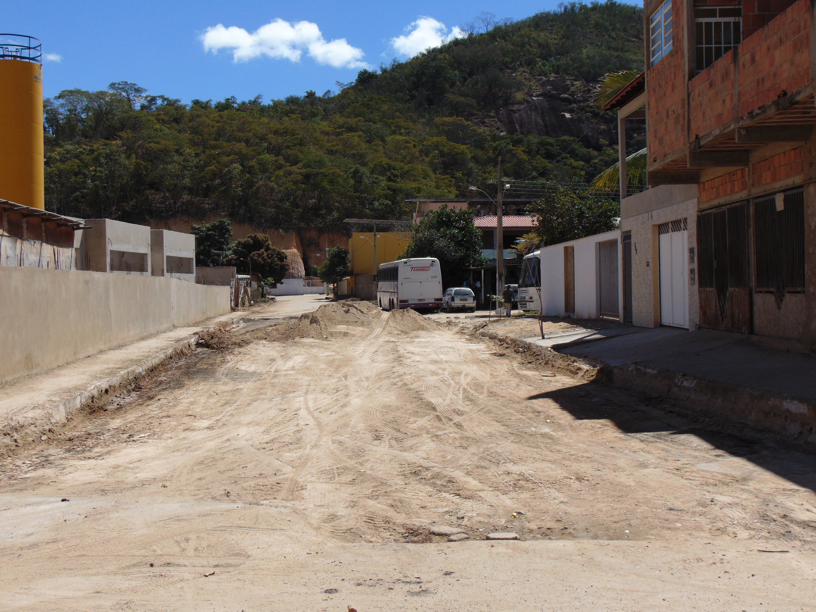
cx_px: 408
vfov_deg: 34.3
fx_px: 990
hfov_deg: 44.8
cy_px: 306
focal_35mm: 42
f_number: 8.7
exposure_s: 1/250
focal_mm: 7.6
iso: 80
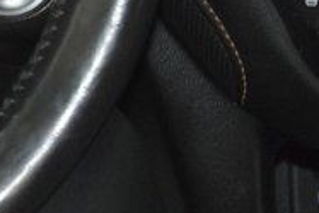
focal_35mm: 279
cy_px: -134
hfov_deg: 7.1
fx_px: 2474
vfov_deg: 4.9
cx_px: -375
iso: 2200
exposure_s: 1/40
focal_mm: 34
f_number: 4
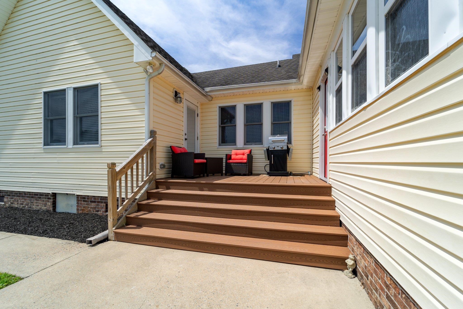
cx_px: 232
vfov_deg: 81.2
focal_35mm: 14
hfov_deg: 104.3
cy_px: 154
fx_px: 180
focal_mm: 14
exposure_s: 1/320
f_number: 8
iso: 100
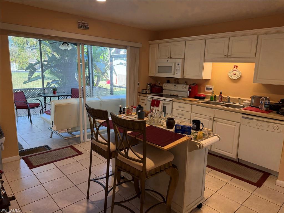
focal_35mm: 24
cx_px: 142
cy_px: 106
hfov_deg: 71.6
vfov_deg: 56.8
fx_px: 197
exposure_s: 1/130
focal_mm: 6.76
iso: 200
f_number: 1.78
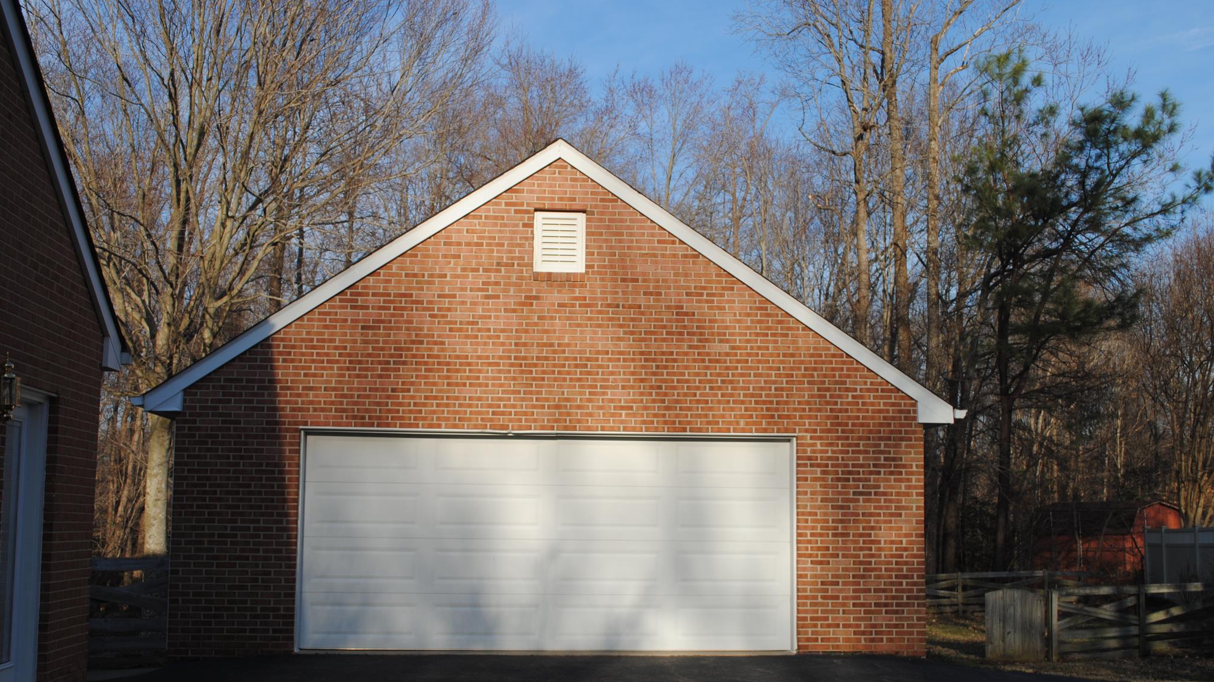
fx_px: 1223
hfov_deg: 52.8
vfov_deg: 31.2
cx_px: 607
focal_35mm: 38
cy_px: 379
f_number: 8
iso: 100
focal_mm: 24
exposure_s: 1/250
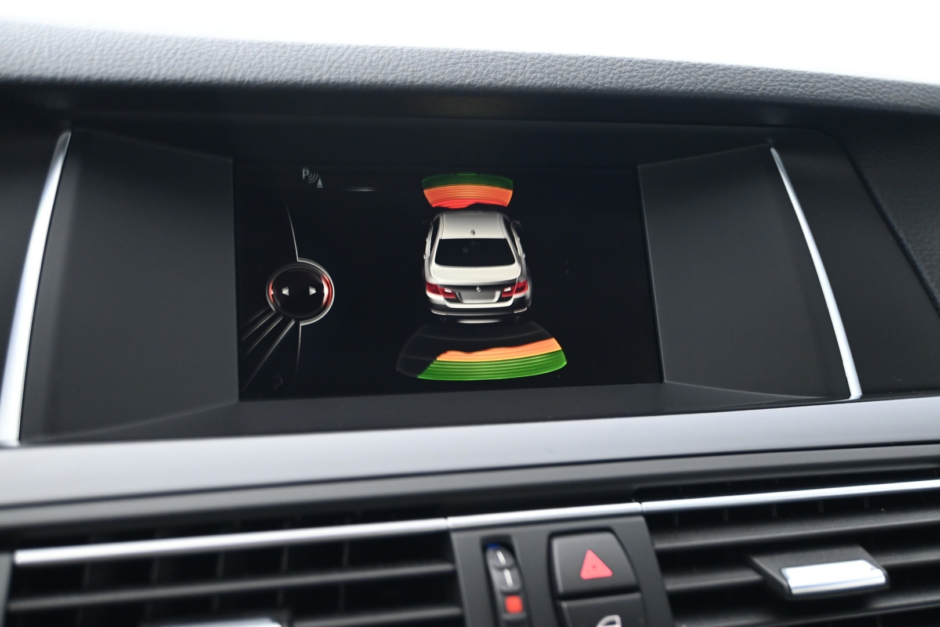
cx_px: 470
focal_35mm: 37
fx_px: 960
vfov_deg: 36.2
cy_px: 314
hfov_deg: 52.2
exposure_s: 1/4
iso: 1600
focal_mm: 24.5
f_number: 4.2
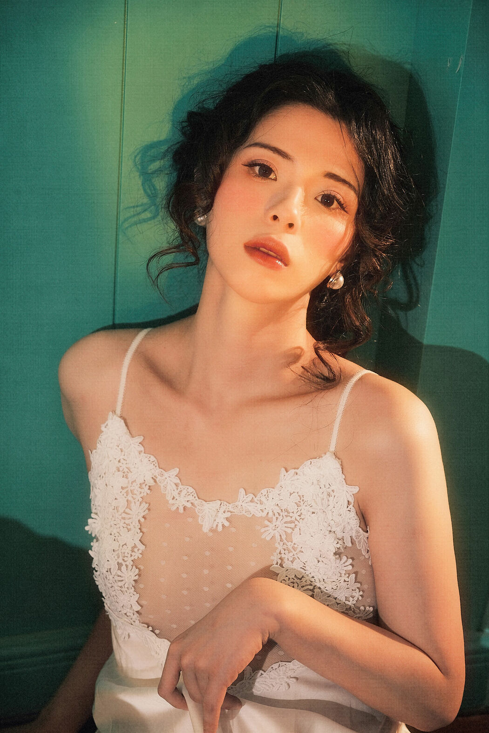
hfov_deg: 16.5
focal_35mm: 83
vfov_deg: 24.5
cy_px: 366
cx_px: 244
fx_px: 1691
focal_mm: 55
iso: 160
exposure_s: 1/30
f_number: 2.8
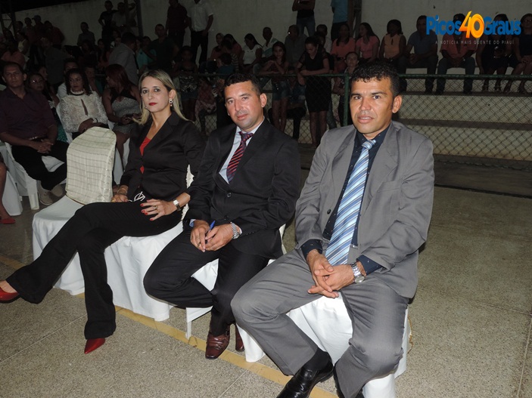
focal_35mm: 30
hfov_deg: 60.0
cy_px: 199
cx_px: 266
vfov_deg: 46.8
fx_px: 461
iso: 200
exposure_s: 1/30
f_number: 3.1
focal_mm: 5.3
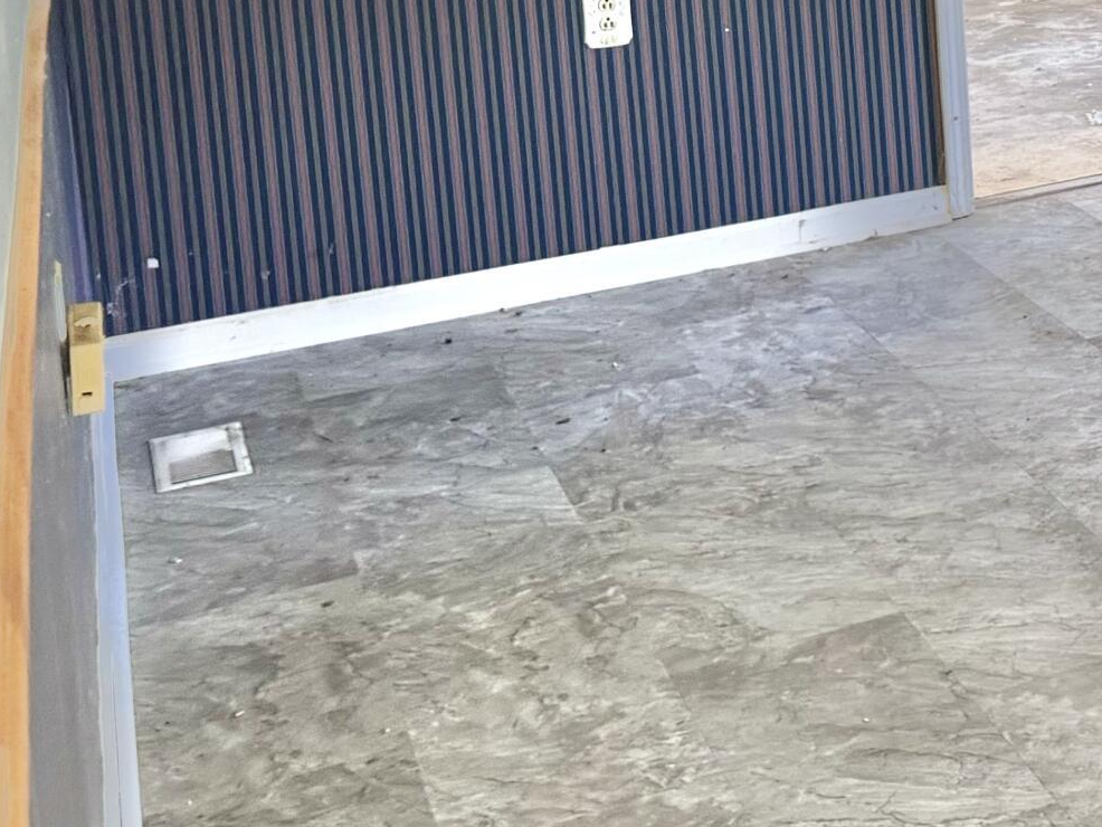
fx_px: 2325
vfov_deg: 18.9
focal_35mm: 73
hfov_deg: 22.7
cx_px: 1562
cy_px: -212
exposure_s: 1/60
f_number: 1.78
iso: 250
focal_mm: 6.76
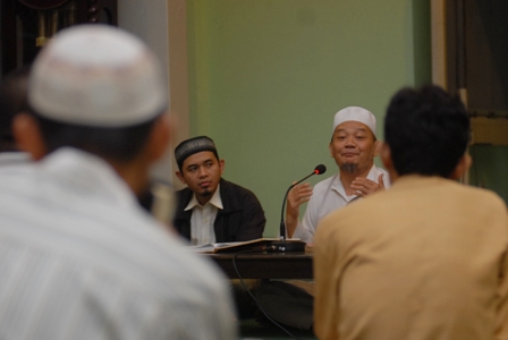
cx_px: 254
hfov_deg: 15.9
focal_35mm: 129
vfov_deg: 10.7
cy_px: 170
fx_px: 1823
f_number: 2.8
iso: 400
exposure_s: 1/30
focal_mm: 86
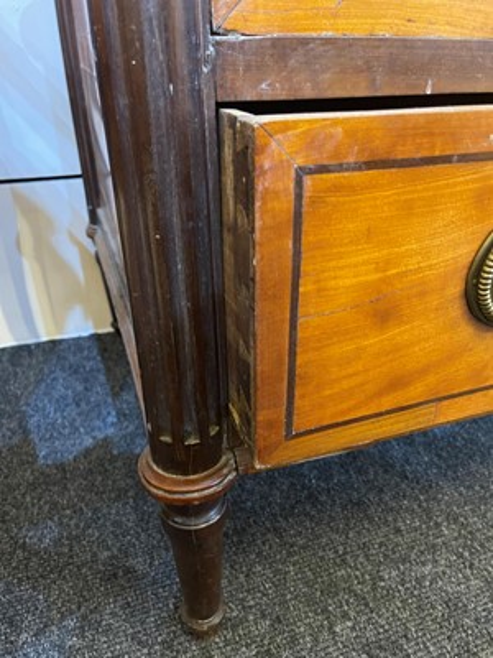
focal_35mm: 26
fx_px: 494
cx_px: 246
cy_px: 329
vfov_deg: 67.3
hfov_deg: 53.1
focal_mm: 5.1
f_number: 1.6
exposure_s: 1/25
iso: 500
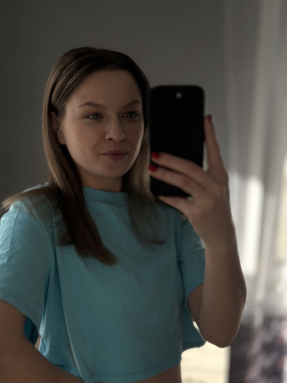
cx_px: 144
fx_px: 531
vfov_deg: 39.7
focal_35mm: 48
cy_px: 192
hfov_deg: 30.3
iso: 80
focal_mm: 6.86
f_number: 1.78
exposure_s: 1/1433
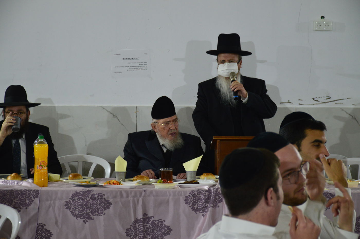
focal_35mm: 112
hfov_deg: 18.2
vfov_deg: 12.1
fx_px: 1124
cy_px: 120
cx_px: 180
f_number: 5
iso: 800
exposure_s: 1/25
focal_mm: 75
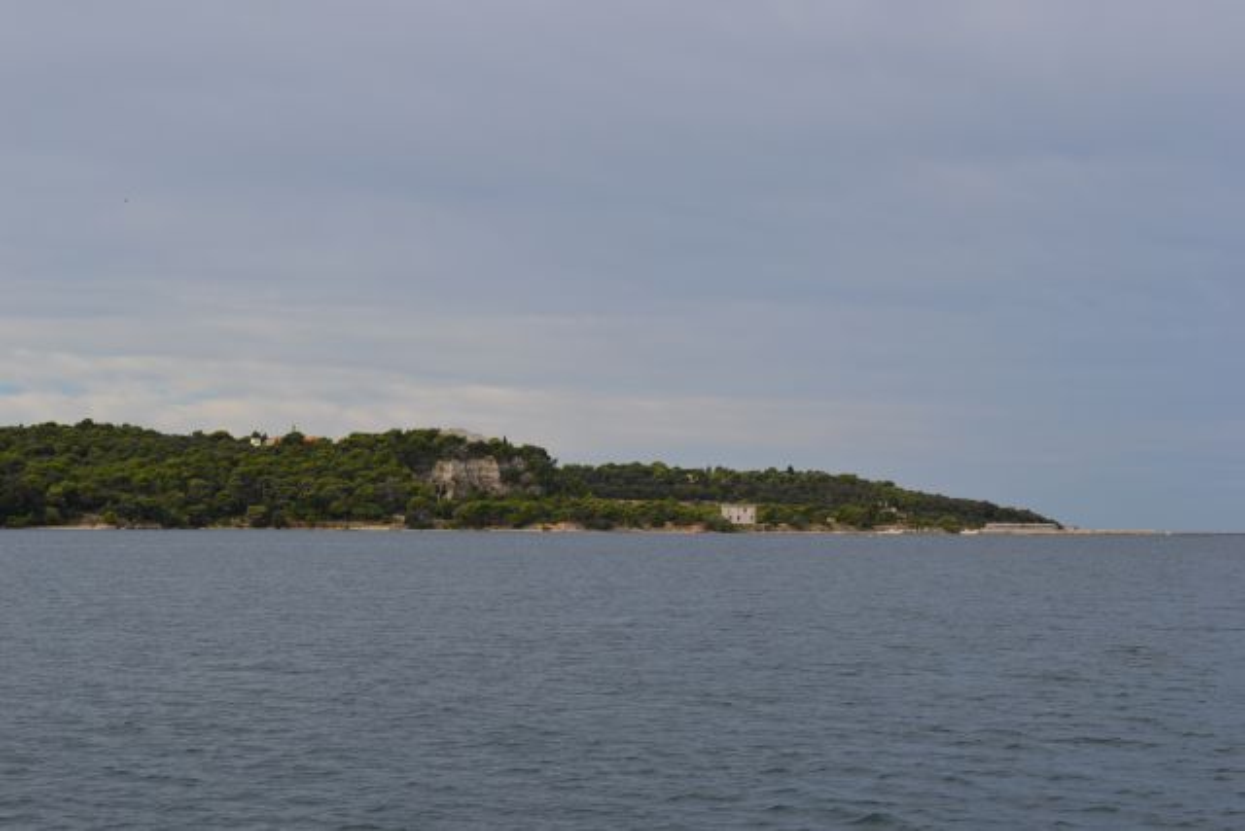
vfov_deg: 26.5
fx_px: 1764
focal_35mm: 51
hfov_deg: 38.9
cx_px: 622
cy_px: 416
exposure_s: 1/250
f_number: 8
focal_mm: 34
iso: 100
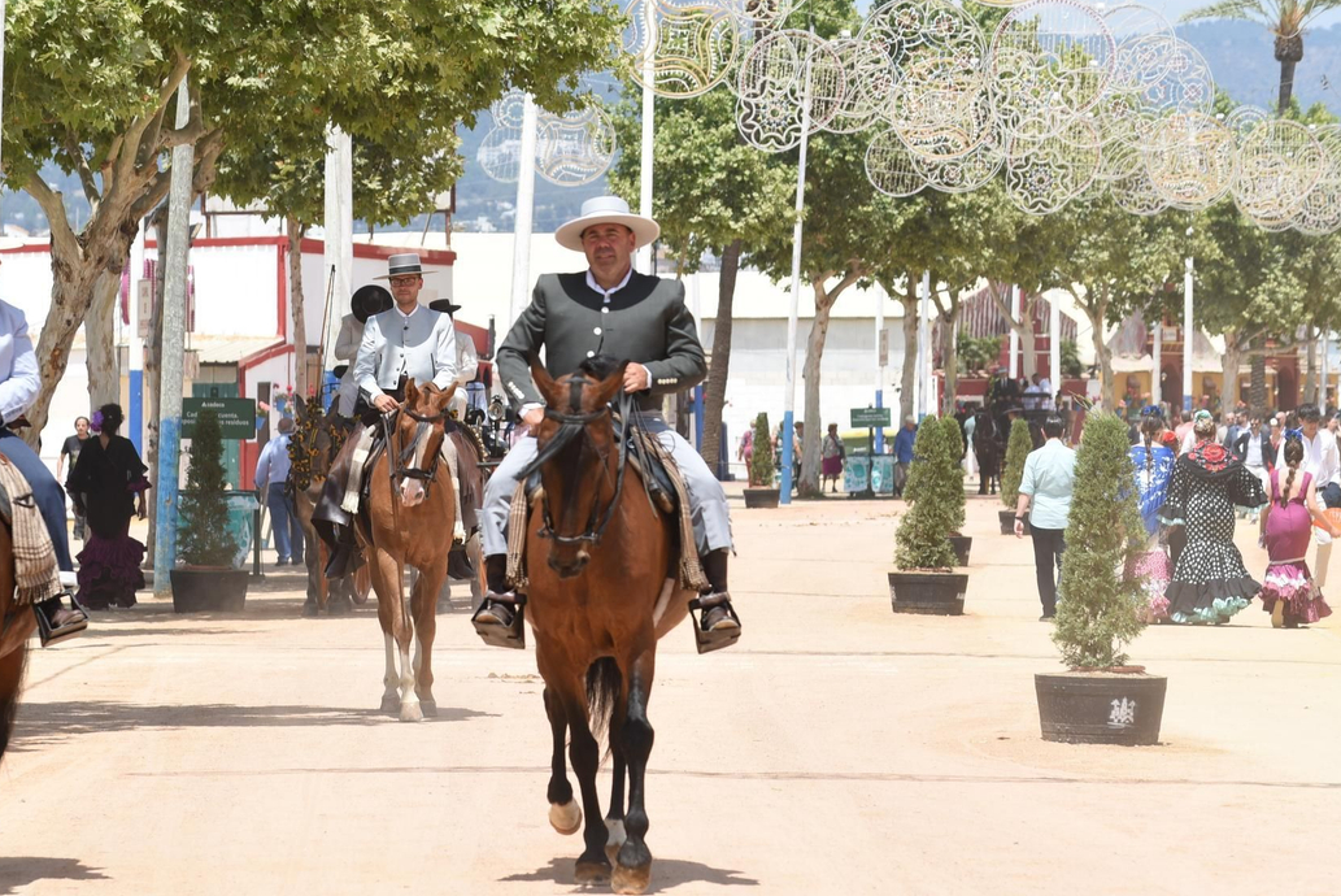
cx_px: 492
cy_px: 478
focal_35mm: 209
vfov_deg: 6.6
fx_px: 7789
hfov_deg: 9.8
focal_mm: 135
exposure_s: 1/320
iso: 100
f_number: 5
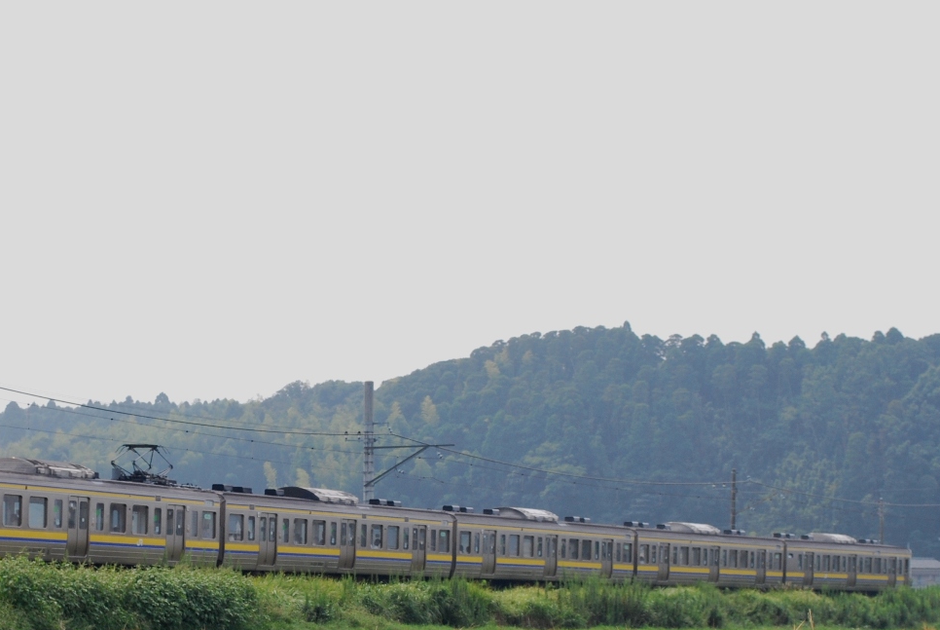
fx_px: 2772
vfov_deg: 12.9
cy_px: 499
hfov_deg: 19.2
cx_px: 298
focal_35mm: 106
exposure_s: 1/500
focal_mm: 42
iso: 200
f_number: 7.1
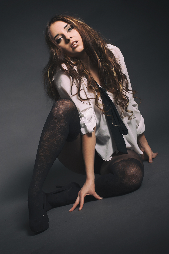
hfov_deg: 18.2
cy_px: 127
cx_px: 84
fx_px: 529
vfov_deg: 27.0
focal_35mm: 75
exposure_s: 1/500
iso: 200
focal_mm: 50
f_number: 6.3
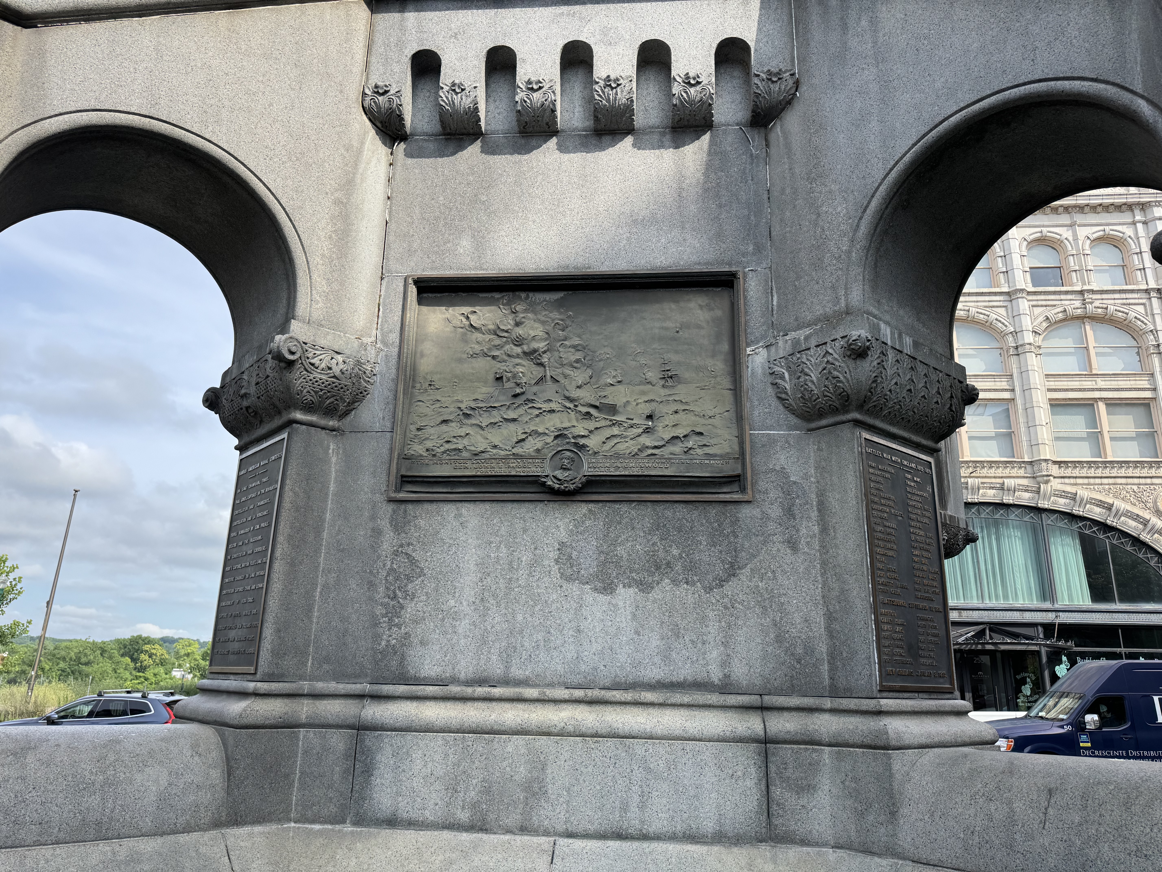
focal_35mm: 24
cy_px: 436
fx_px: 806
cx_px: 581
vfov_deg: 56.8
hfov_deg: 71.6
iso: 80
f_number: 1.78
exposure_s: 1/1818
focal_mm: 6.76
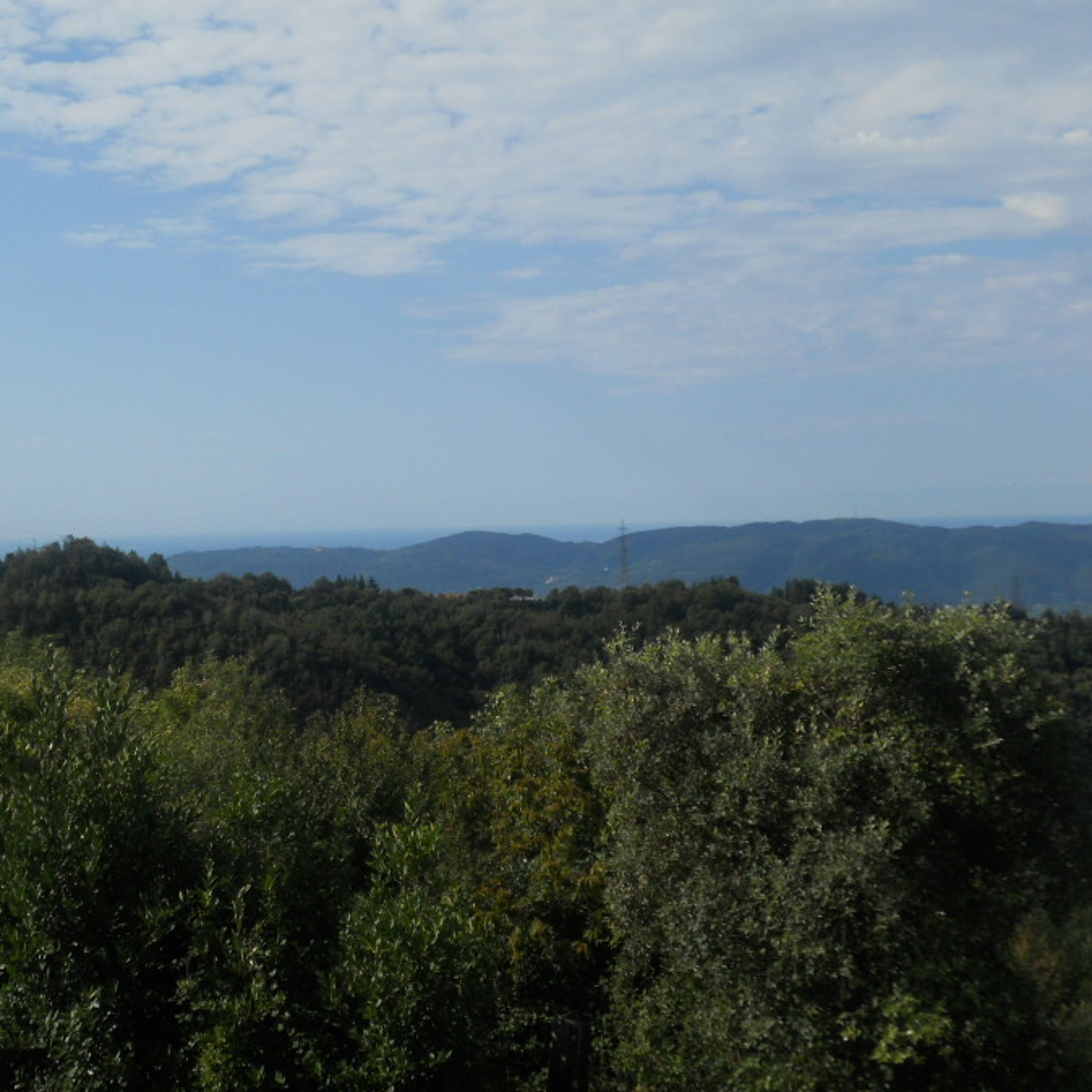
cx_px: 332
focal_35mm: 51
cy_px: 546
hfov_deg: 33.0
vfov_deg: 33.4
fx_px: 1820
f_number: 3.9
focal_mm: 6.9
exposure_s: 1/1250
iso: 80
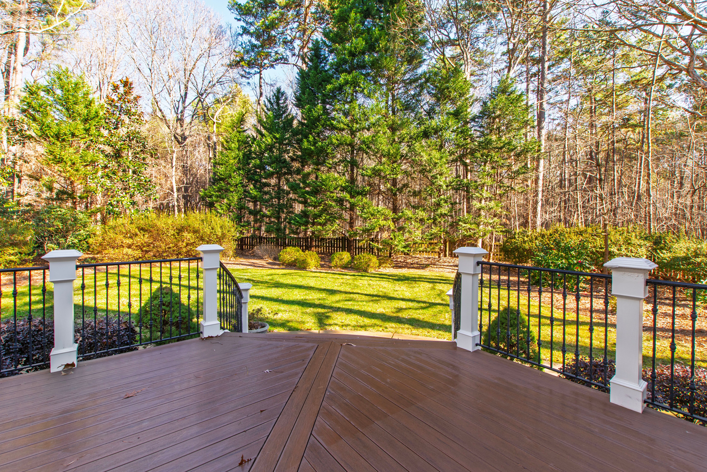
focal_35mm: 15
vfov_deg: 77.3
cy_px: 236
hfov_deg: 100.4
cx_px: 354
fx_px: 295
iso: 160
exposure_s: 1/40
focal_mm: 10
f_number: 8
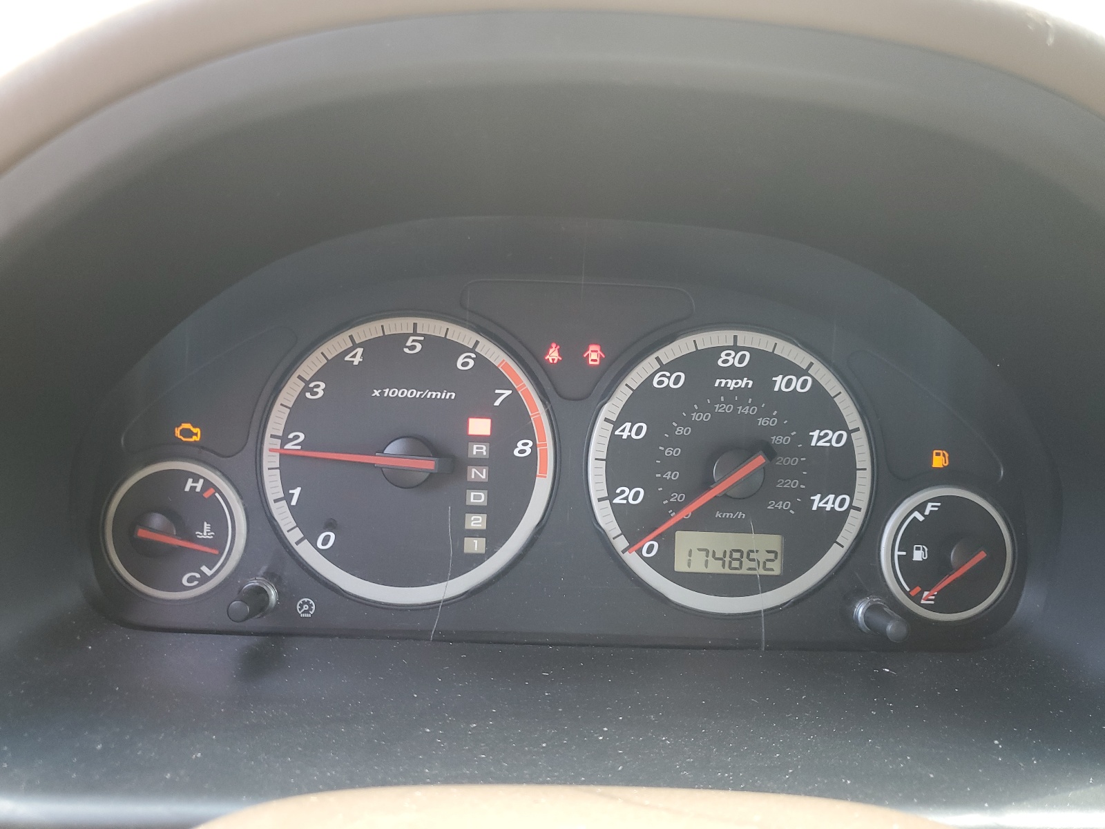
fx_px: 830
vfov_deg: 53.1
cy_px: 414
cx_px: 552
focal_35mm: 26
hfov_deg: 67.3
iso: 68
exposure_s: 1/60.2
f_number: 1.5
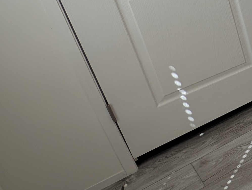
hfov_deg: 21.6
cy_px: -17
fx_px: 357
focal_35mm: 49
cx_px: 466
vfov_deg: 27.3
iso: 34
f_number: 1.95
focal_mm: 2.23
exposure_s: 1/60
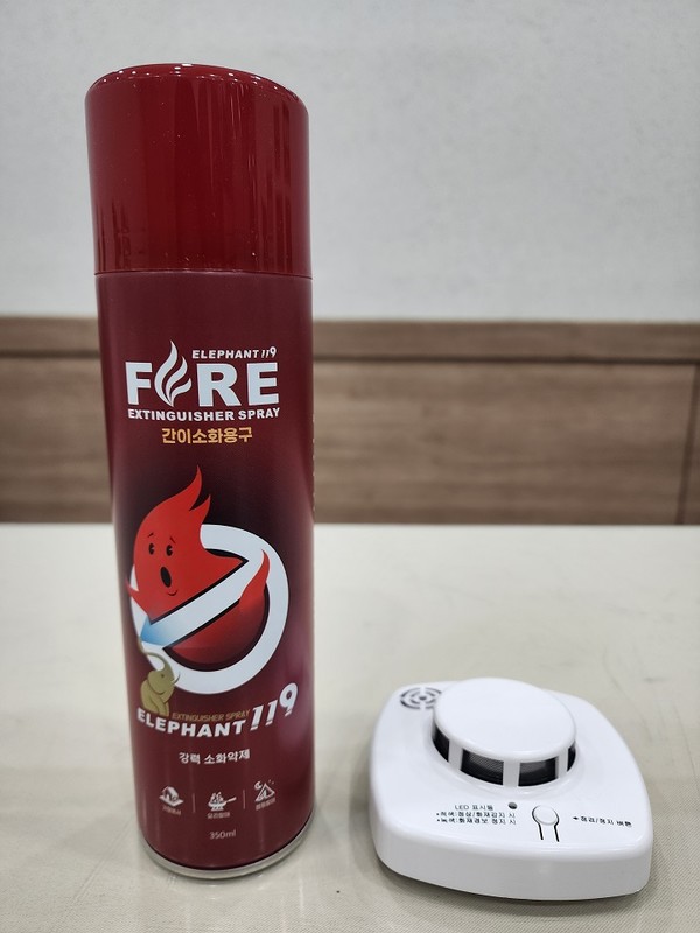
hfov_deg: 58.9
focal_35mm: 23
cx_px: 350
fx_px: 620
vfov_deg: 73.9
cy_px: 466
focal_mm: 6.4
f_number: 1.8
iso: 160
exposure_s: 1/120
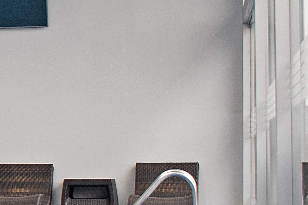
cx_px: -335
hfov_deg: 11.6
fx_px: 1343
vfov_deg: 8.7
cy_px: 105
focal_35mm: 157
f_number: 3.5
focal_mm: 20
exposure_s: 1/250
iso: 400
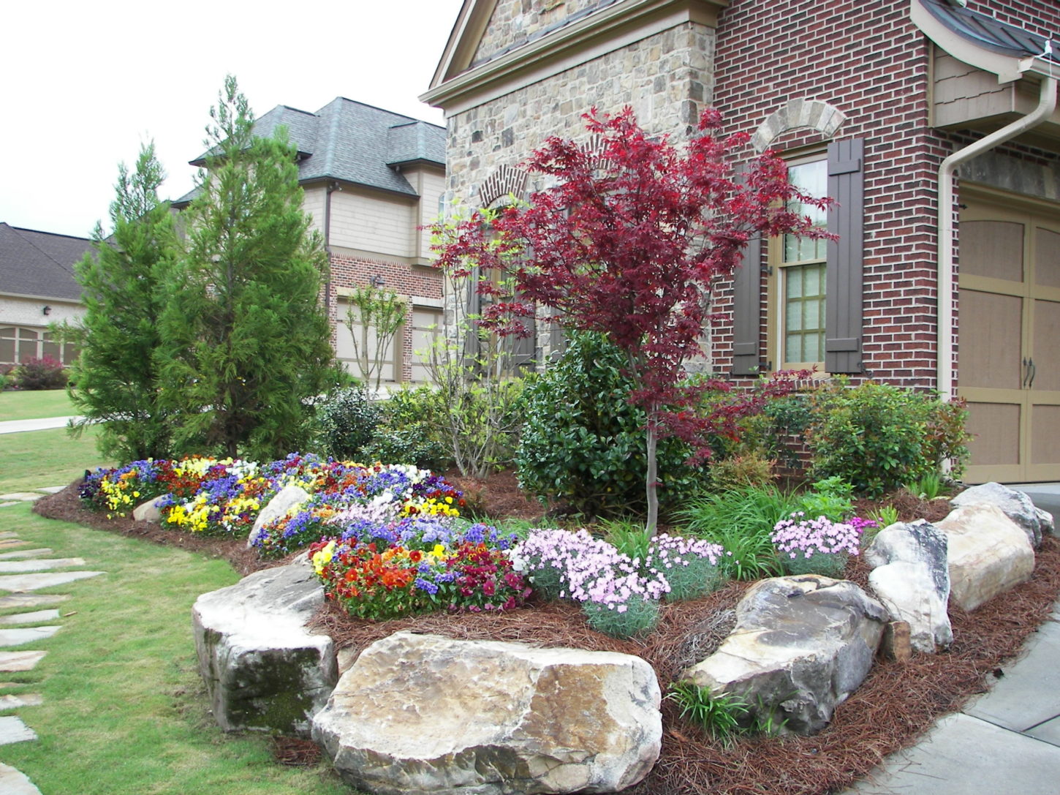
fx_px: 1102
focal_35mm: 36
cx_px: 530
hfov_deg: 51.4
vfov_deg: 39.6
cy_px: 398
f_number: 2.8
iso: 50
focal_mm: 6
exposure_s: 1/200
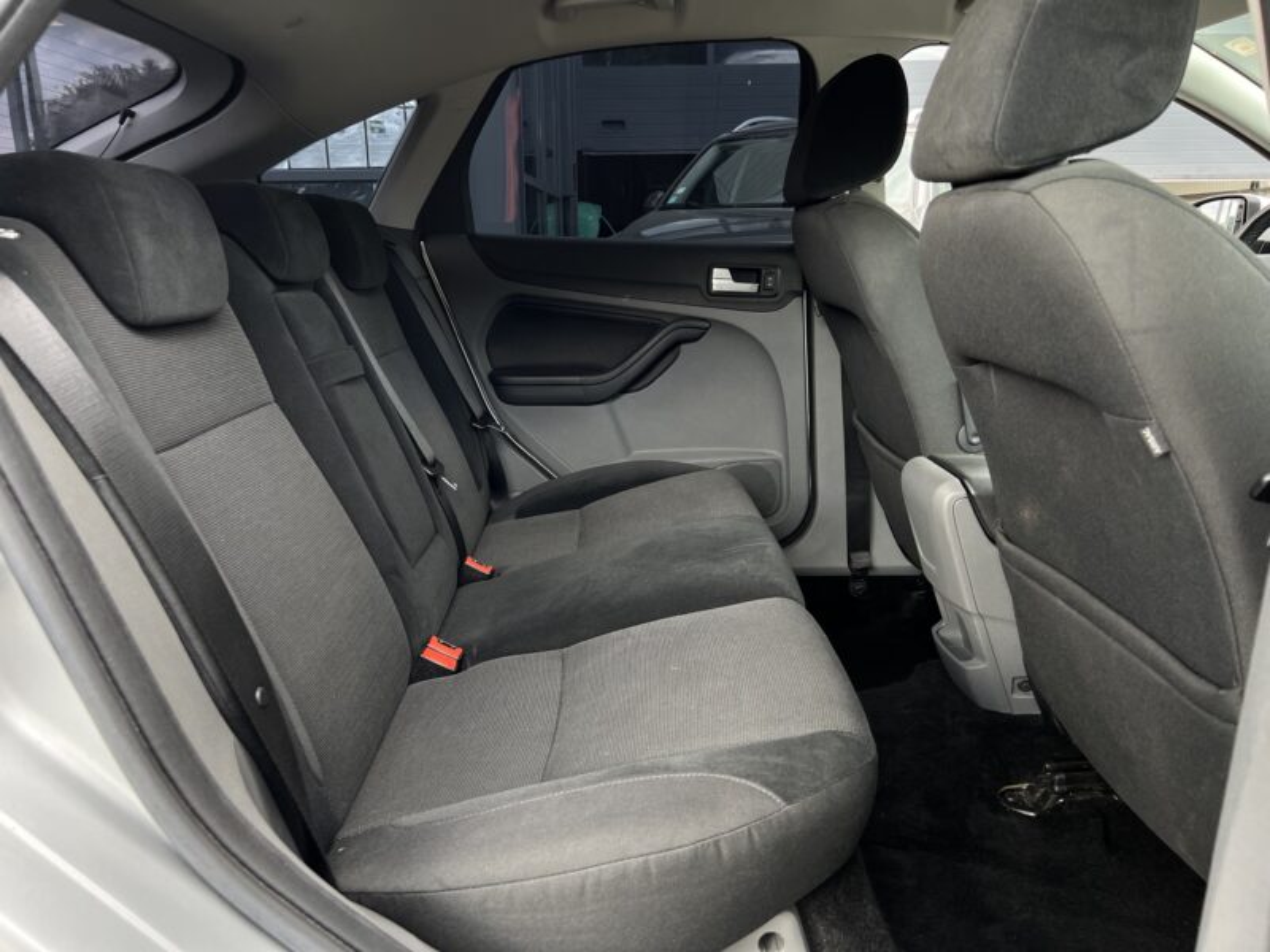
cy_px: 476
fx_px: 954
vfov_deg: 53.1
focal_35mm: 26
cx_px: 635
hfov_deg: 67.3
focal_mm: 5.7
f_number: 1.5
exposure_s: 1/121
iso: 125
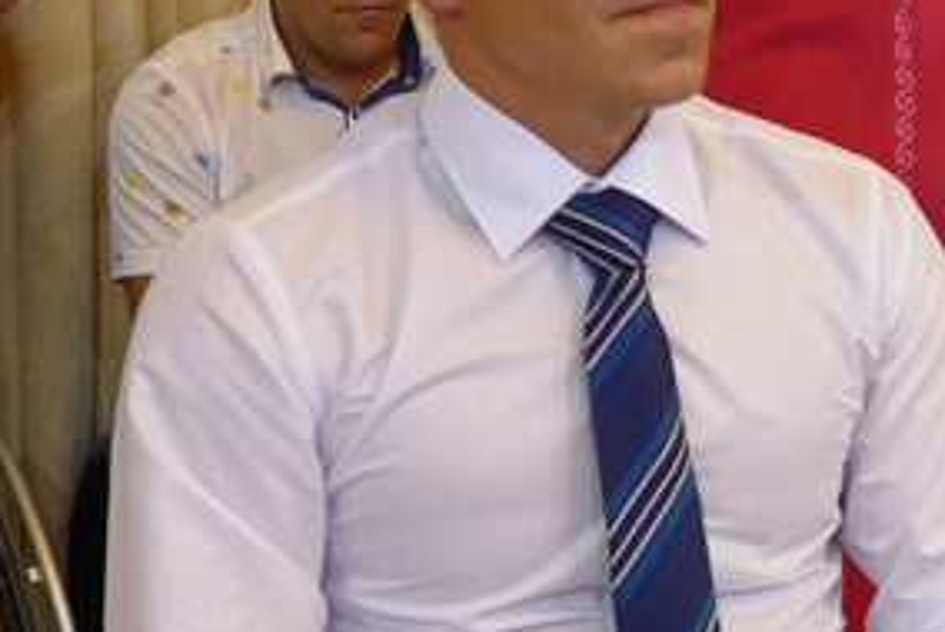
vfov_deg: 11.3
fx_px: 3179
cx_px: 1108
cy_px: 156
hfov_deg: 16.3
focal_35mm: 121
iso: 250
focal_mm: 8.4
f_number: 1.8
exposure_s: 1/80
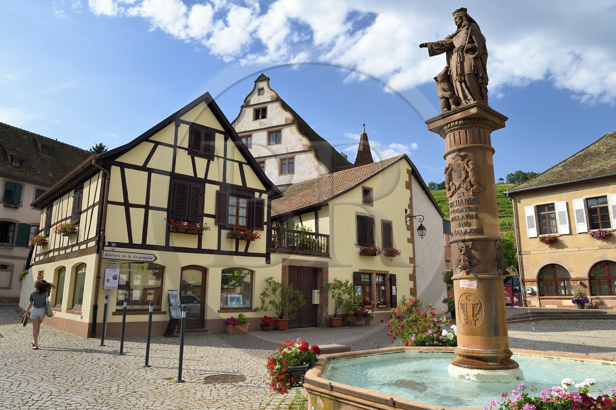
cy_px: 205
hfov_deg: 73.8
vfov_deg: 53.1
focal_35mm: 24
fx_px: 410
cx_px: 308
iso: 200
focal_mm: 24
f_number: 13
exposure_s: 1/250
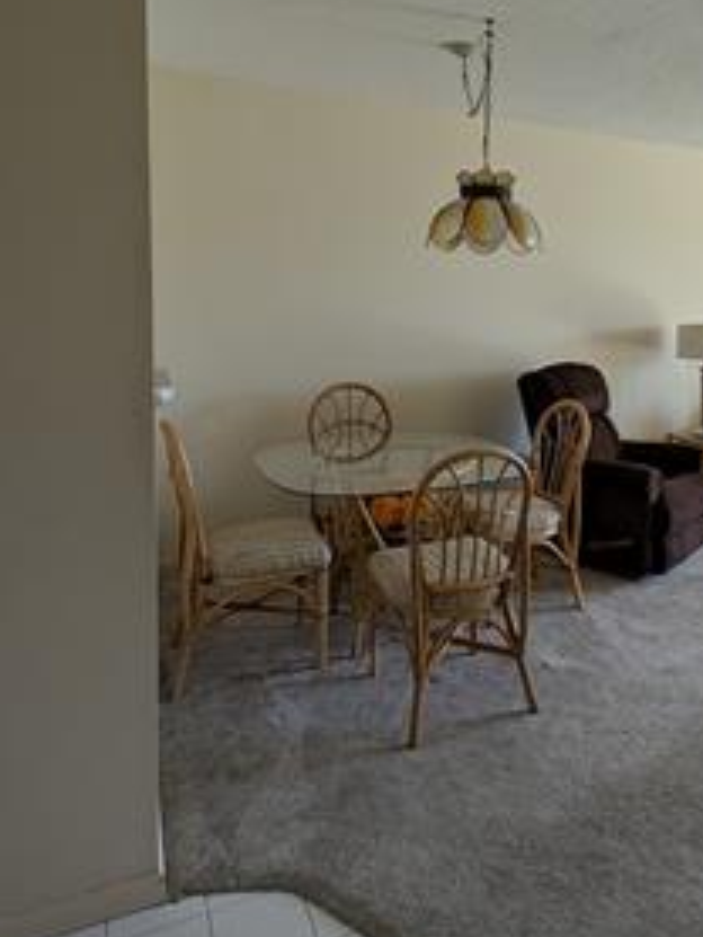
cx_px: 542
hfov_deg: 50.5
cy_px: 365
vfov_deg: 66.5
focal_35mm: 26
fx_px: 703
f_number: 1.95
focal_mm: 2.23
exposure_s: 1/109
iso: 41
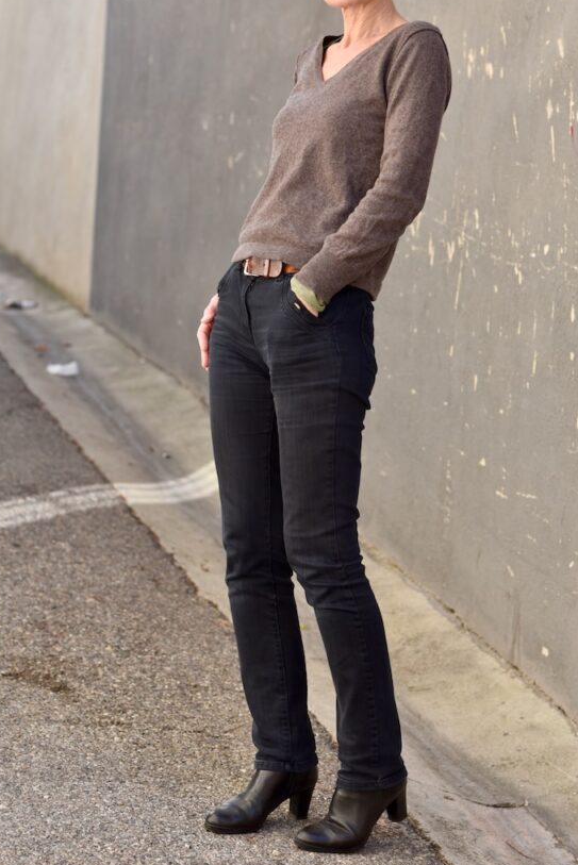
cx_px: 296
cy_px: 344
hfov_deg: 12.8
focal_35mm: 107
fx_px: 2573
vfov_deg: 19.1
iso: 400
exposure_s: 1/800
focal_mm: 85
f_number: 5
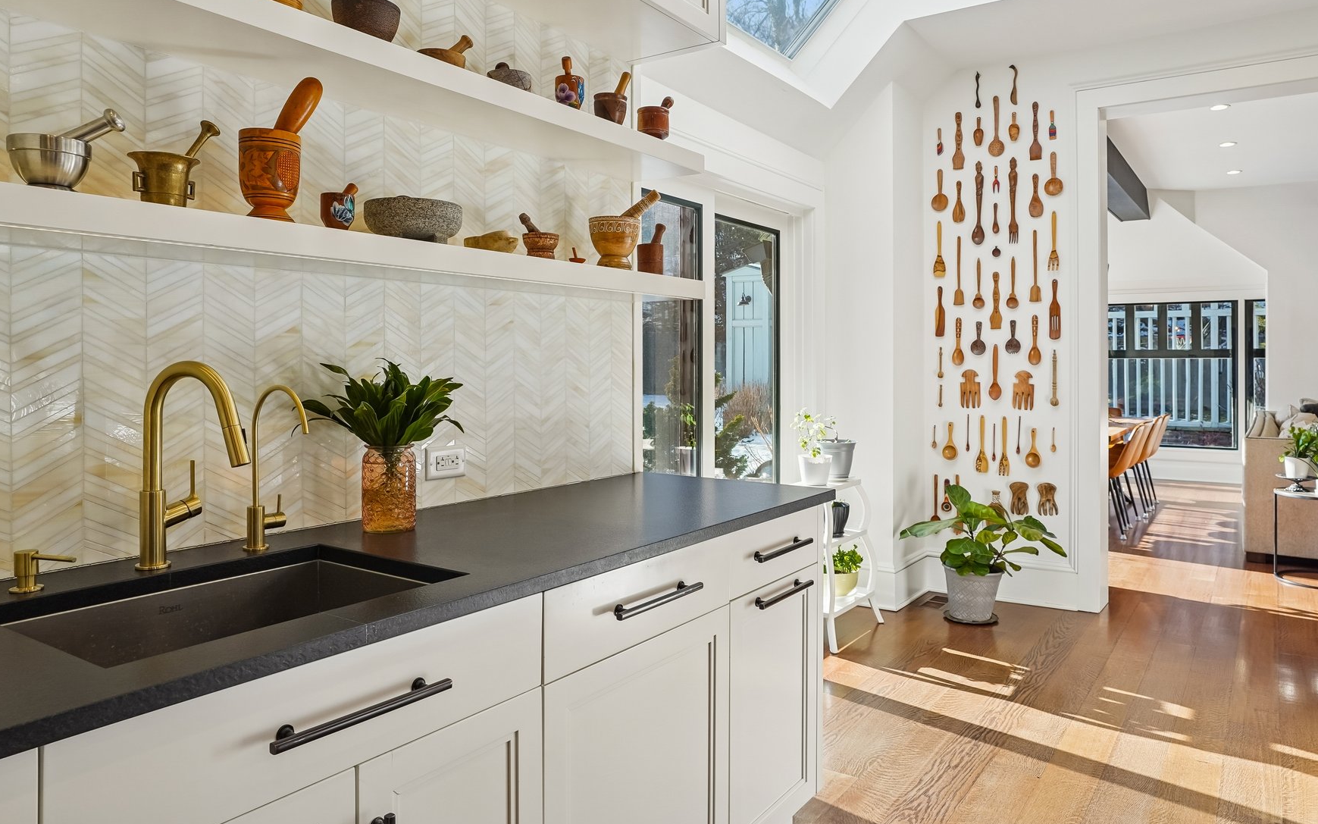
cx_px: 699
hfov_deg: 74.7
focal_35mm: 24
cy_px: 363
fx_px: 862
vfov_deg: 51.0
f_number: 8
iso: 400
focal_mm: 20
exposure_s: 1/125
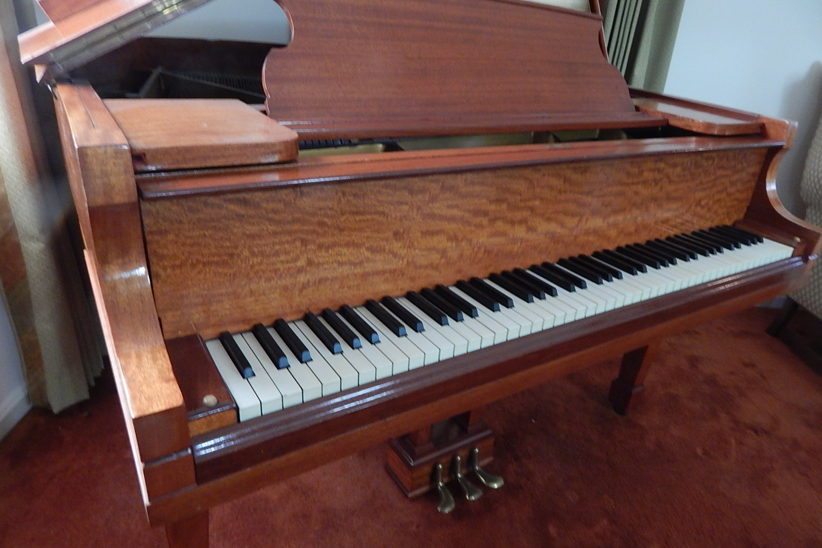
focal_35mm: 23
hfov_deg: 76.1
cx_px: 413
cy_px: 279
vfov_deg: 55.1
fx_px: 525
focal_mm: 4
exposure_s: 1/15
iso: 400
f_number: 3
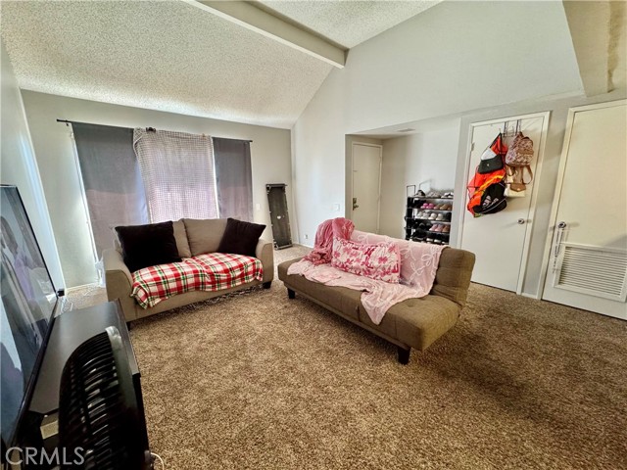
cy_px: 235
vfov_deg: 85.7
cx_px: 314
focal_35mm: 14
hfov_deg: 102.1
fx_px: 254
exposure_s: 1/60
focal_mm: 2.22
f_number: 2.2
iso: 400
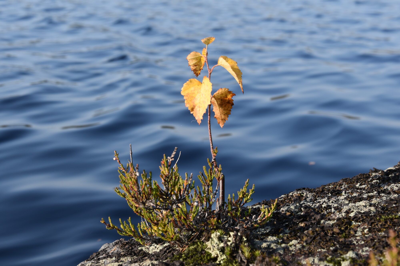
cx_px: 200
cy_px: 133
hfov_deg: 28.1
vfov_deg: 18.9
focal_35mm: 72
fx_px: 800
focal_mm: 48
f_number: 8
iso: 200
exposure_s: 1/250
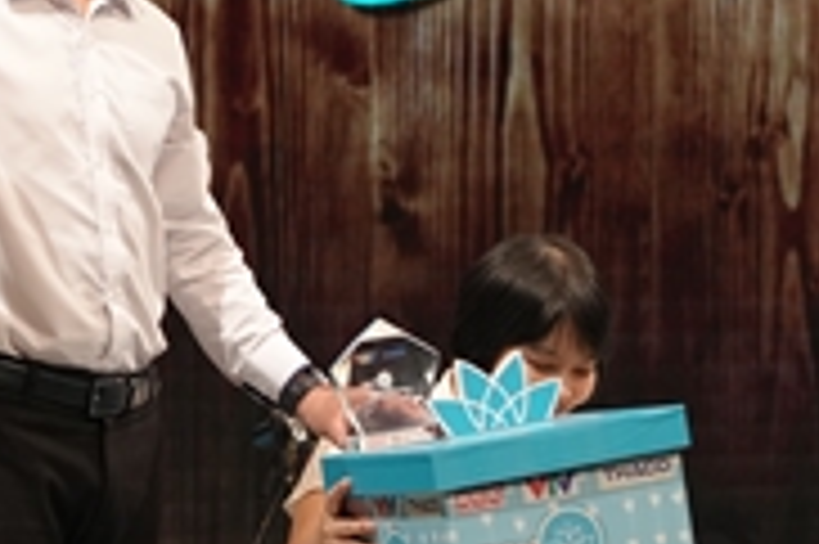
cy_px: 272
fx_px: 6000
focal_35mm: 264
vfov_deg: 5.2
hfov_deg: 7.8
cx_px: 459
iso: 1600
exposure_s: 1/200
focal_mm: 75
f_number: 2.8
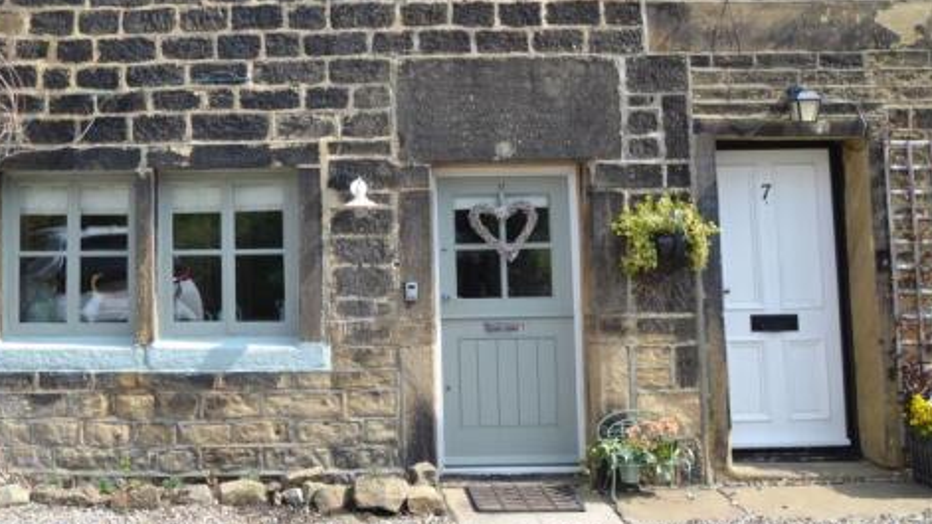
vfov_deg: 33.1
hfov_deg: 55.3
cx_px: 304
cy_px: 130
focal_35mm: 35
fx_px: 865
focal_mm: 16
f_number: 6.3
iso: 100
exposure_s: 1/160
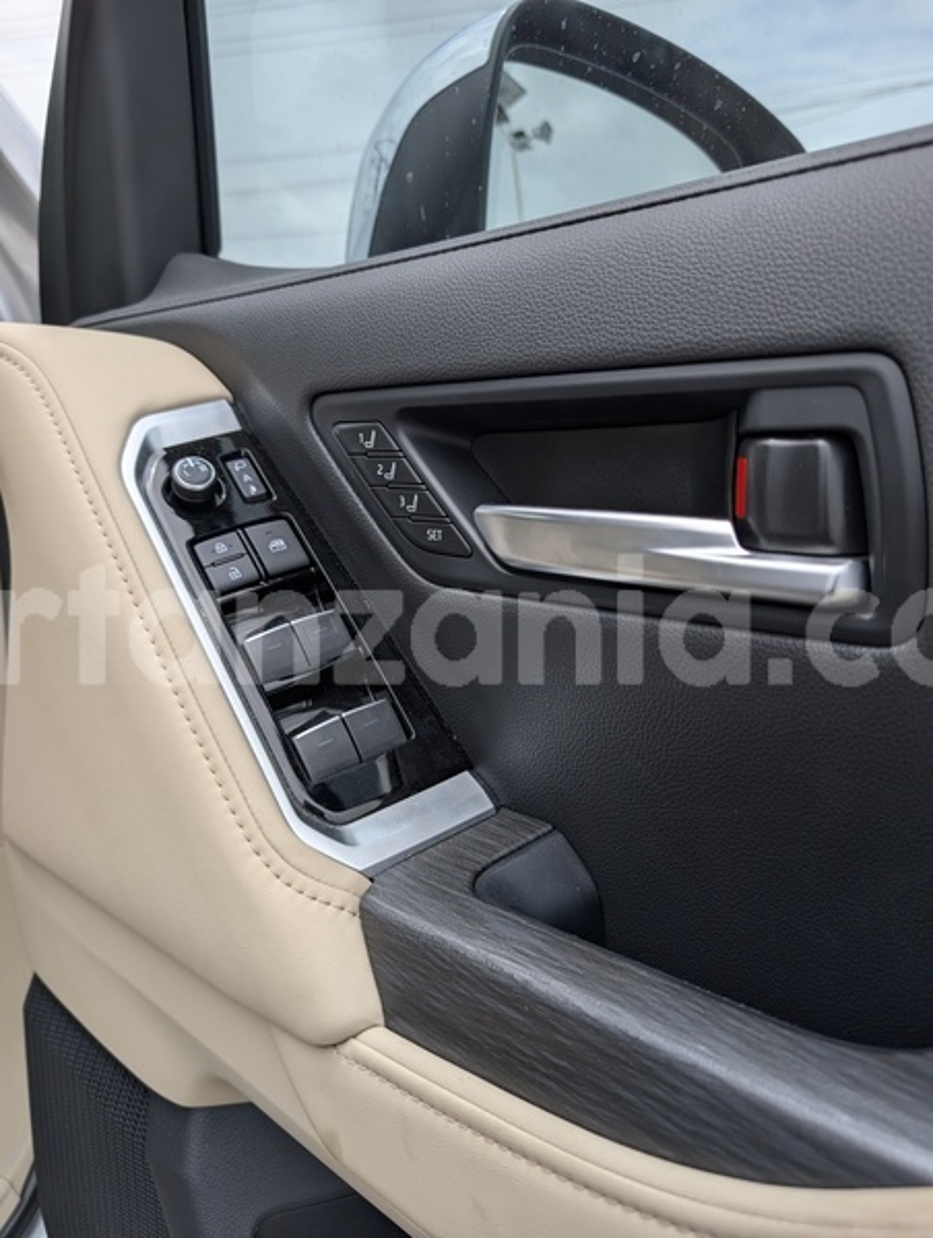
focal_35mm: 24
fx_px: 860
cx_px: 466
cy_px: 619
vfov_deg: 71.5
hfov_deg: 57.0
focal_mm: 6.9
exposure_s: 1/678
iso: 18
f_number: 1.68
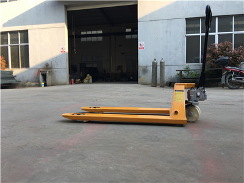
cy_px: 92
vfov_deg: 48.2
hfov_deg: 61.7
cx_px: 122
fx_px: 204
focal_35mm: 29
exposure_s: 1/218
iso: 25
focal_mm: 4.15
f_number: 2.2
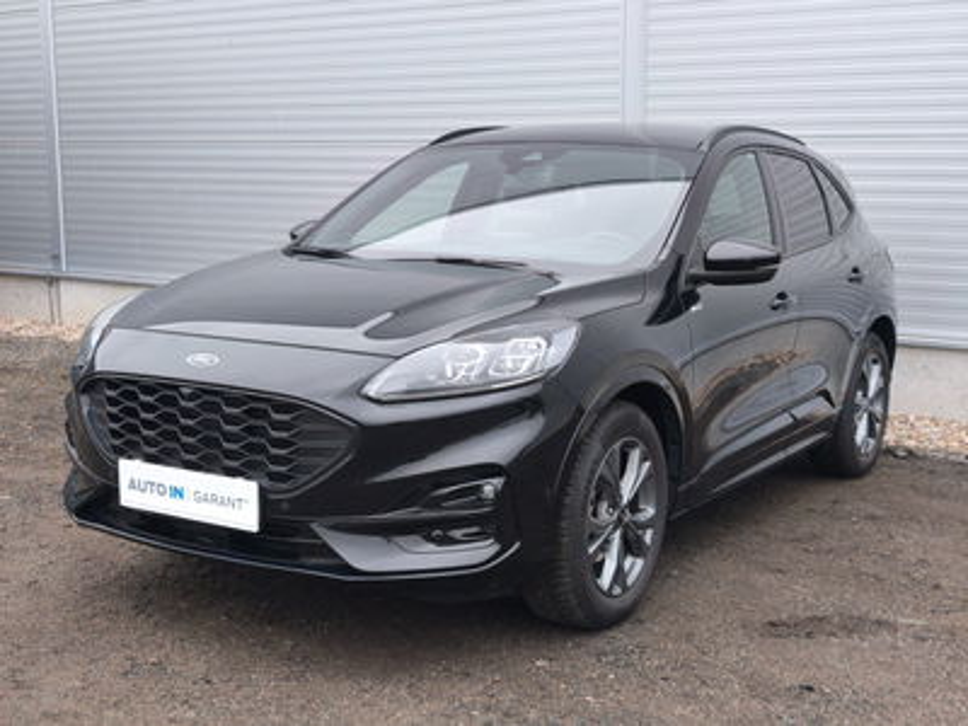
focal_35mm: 46
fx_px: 1286
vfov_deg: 31.5
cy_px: 363
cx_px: 484
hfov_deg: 41.2
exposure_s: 1/100
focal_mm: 6.57
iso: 125
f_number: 1.6
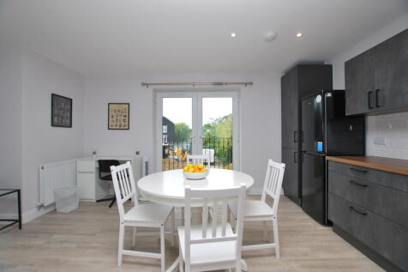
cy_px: 136
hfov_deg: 100.4
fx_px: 170
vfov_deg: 77.3
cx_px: 204
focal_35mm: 15
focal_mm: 10
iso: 100
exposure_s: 1/80
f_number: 4.5
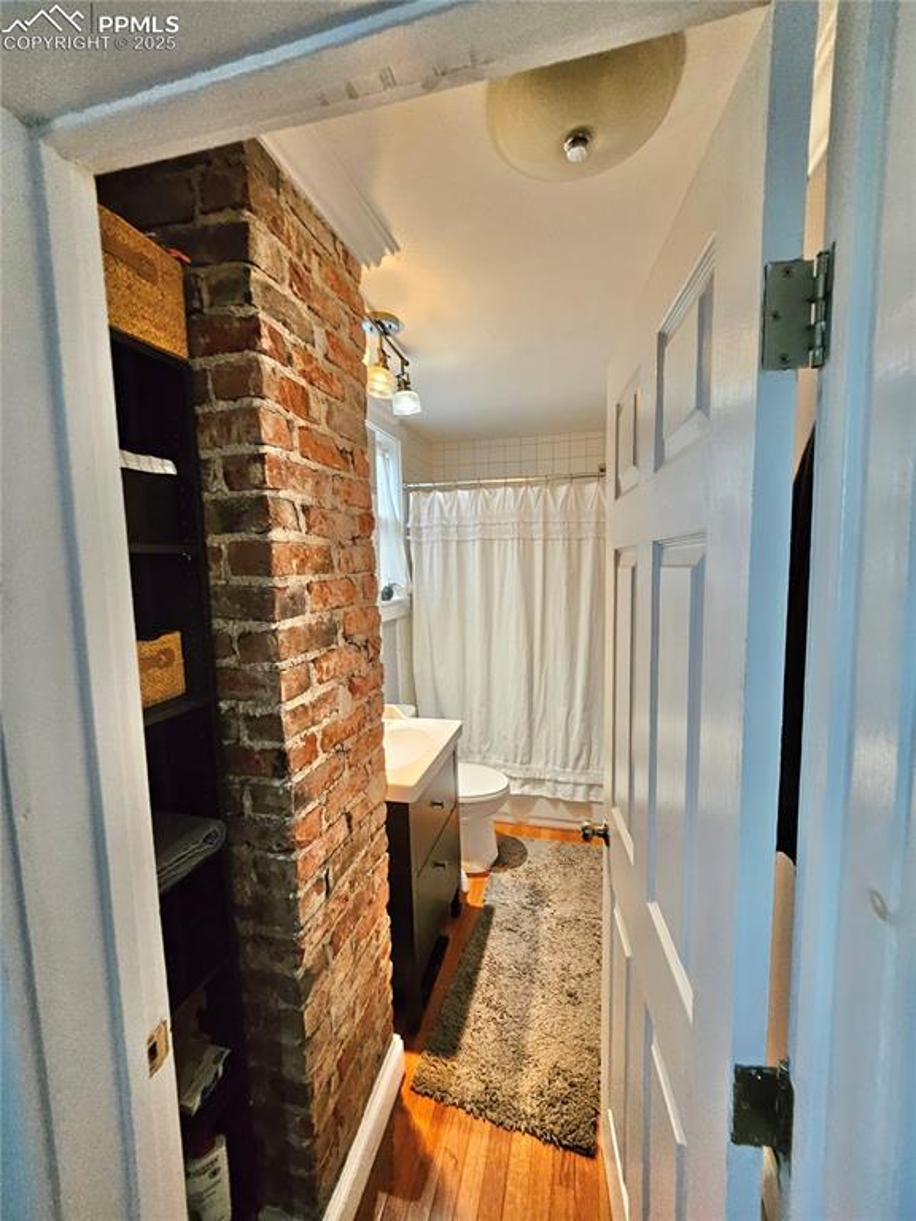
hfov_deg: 89.9
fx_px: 459
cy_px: 610
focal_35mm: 13
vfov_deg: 106.2
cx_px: 458
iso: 320
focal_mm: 1.7
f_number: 2.2
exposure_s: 1/40
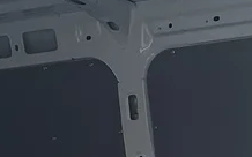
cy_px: 504
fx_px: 1387
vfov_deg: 5.9
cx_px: 99
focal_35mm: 202
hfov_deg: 10.4
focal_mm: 5.1
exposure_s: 1/122
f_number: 1.6
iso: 50
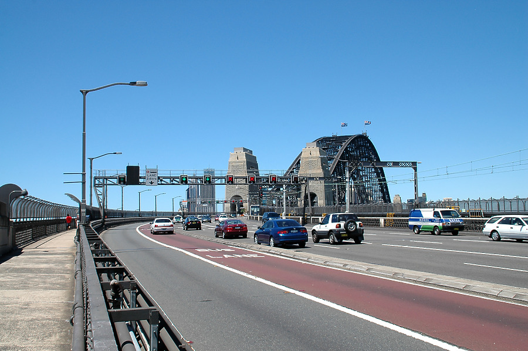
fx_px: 549
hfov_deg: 51.3
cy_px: 176
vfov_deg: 35.4
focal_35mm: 38
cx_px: 264
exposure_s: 1/400
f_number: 10
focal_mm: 25
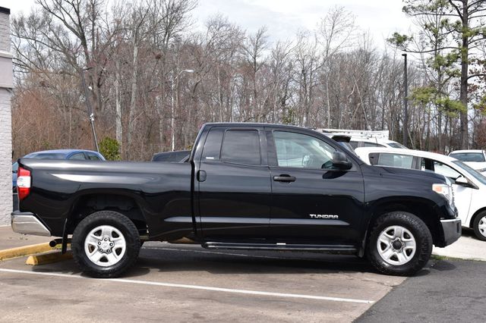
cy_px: 162
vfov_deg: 25.7
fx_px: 708
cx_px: 243
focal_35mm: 52
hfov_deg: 37.9
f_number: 11
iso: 400
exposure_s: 1/400
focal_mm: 35
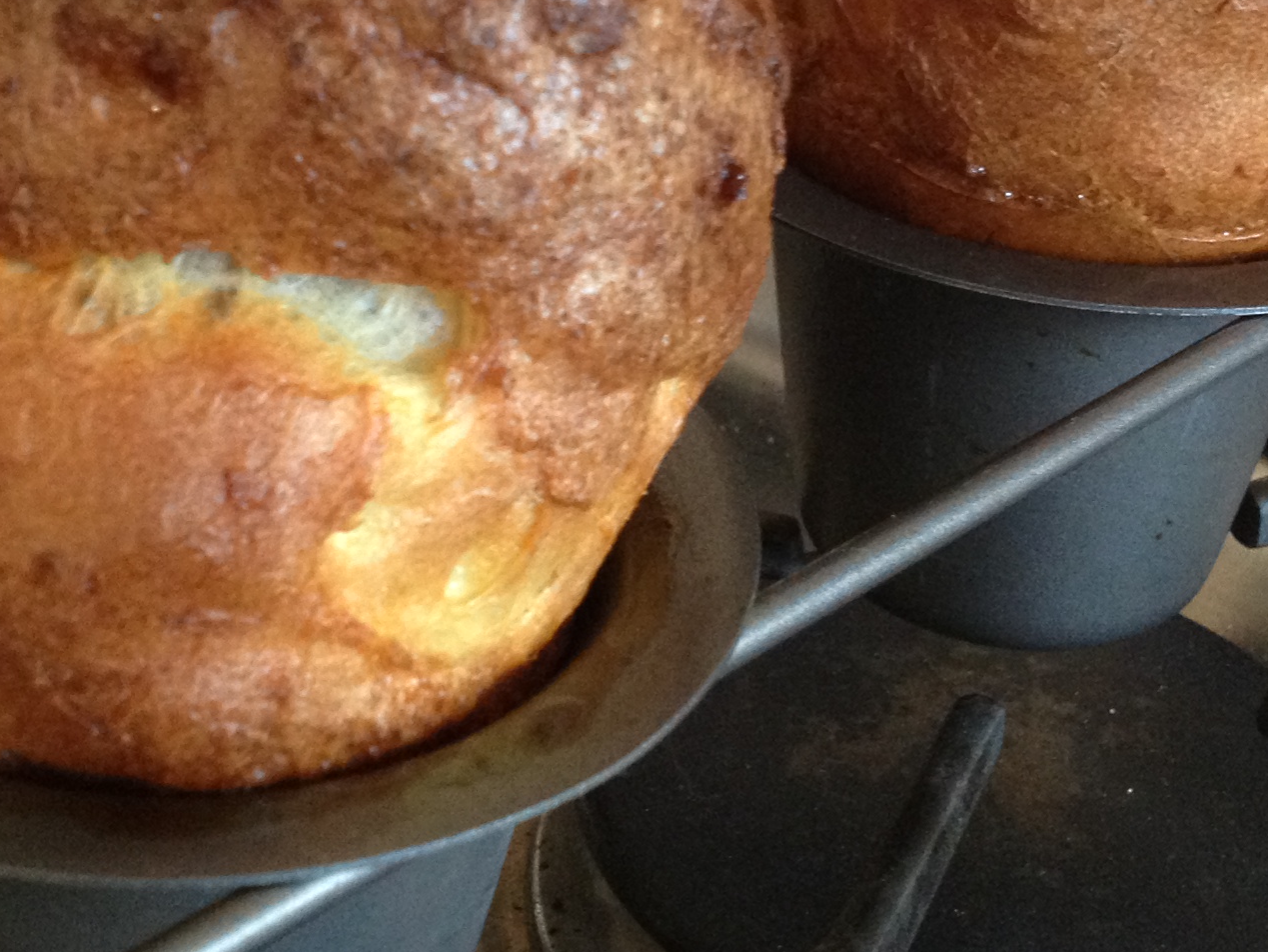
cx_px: 571
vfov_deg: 16.2
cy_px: 69
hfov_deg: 21.8
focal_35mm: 90
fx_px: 3297
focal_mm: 4.28
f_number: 2.4
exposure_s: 1/20
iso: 200
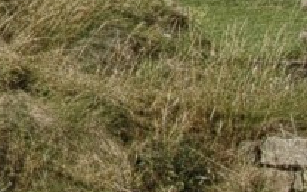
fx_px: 2393
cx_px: -453
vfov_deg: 4.4
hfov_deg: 6.9
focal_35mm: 286
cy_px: -431
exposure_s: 1/400
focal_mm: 24
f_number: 10
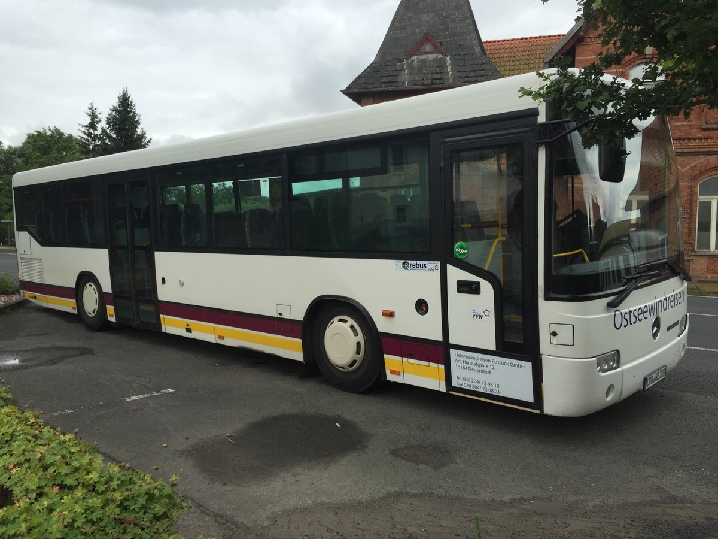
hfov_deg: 61.7
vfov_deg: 48.2
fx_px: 602
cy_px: 270
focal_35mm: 29
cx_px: 359
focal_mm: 4.15
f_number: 2.2
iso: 32
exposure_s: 1/842
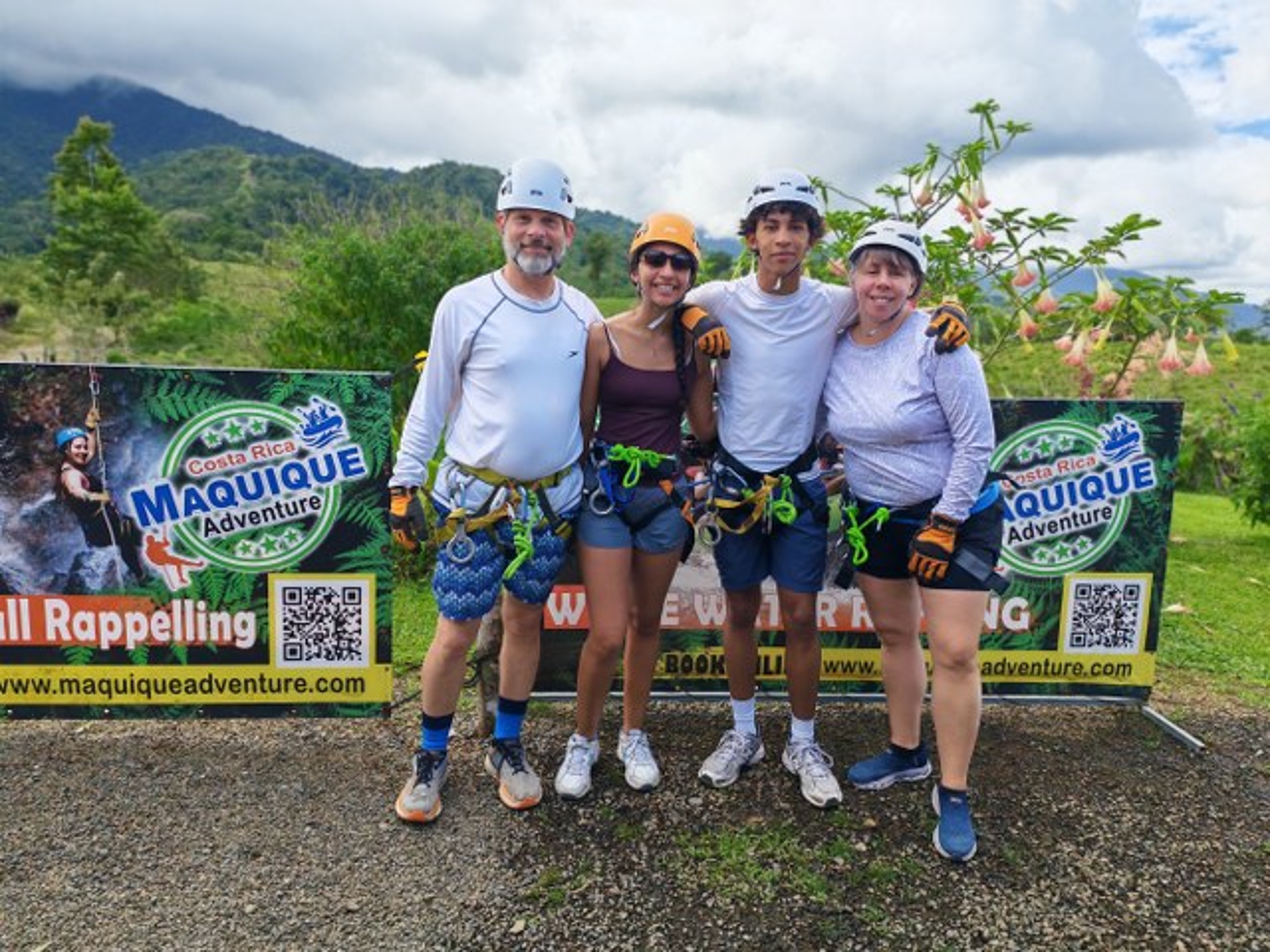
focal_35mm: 24
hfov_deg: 71.6
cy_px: 476
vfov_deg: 56.8
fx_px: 881
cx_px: 635
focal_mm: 6.12
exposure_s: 1/1000
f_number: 2.2
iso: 125
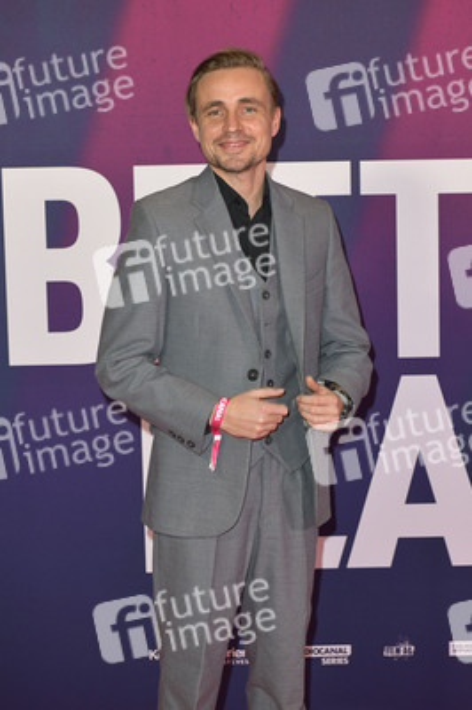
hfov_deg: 20.6
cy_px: 355
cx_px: 236
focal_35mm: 66
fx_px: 1300
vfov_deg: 30.5
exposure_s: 1/125
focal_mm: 66
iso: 800
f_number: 5.6
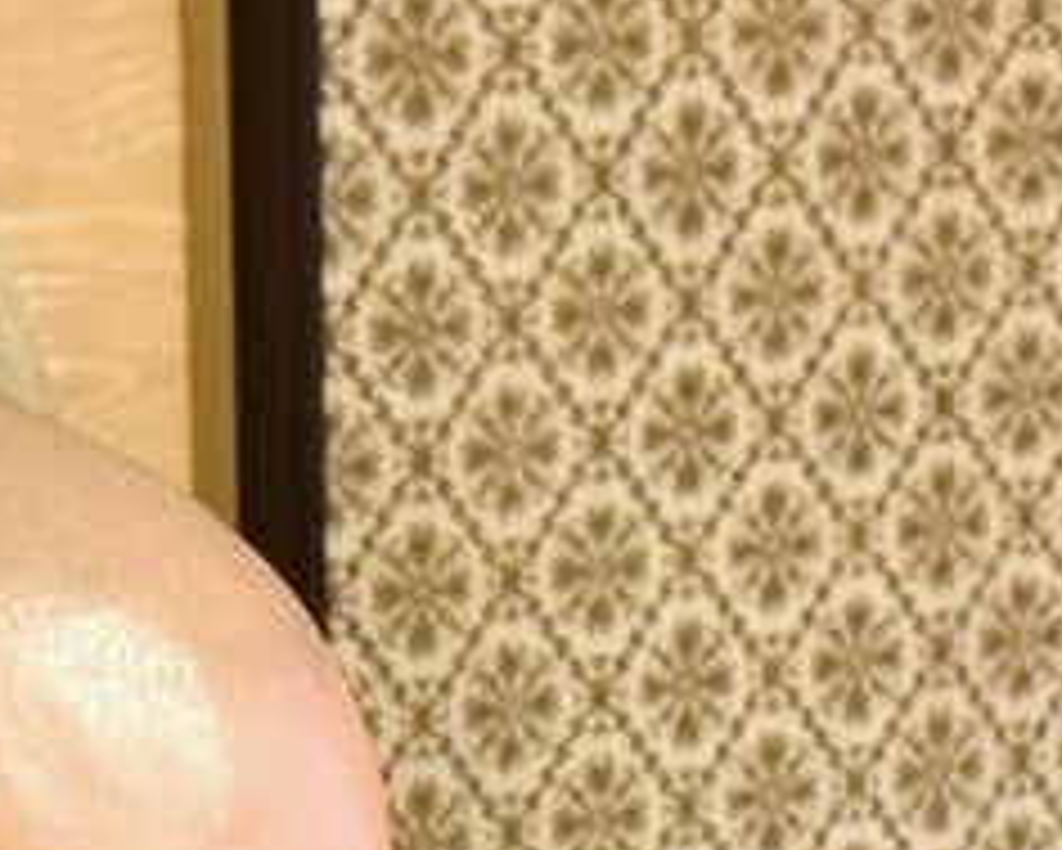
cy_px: 2069
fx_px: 7201
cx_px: 738
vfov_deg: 6.4
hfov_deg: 8.4
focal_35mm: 229
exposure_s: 1/60
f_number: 5.6
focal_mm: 40
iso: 4000
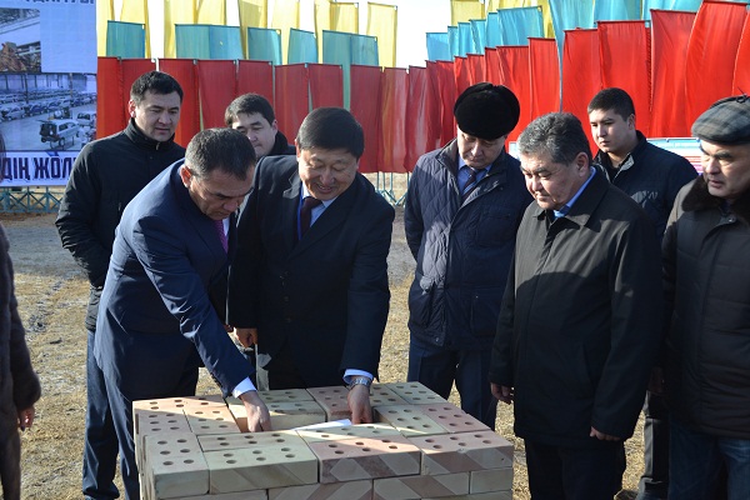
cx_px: 375
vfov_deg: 31.9
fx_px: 875
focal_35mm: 42
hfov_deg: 46.4
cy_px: 250
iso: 100
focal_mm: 28
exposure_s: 1/125
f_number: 5.6
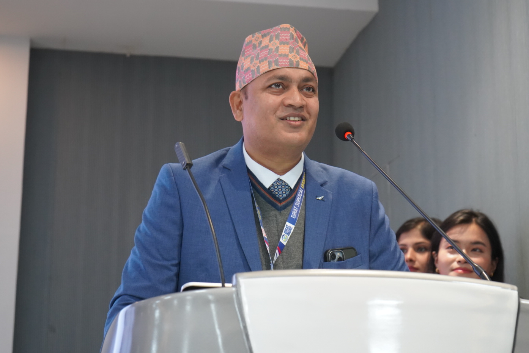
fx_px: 1177
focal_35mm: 80
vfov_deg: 17.1
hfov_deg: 25.3
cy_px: 155
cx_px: 276
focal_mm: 69
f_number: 5.6
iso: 5000
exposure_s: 1/160
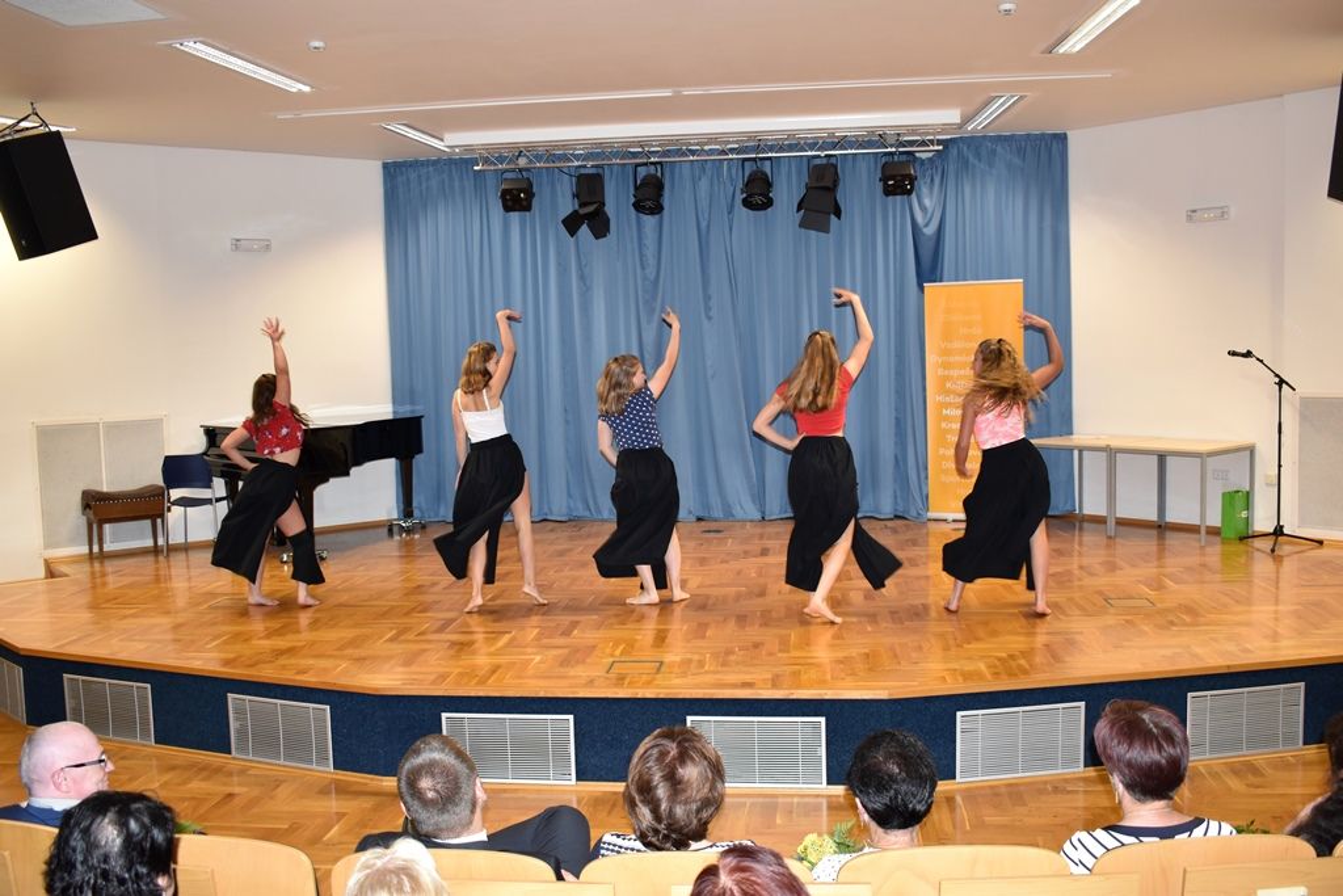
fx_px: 1231
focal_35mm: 33
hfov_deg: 57.2
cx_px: 672
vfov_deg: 40.0
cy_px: 448
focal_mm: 22
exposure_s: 1/60
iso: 720
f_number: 4.5
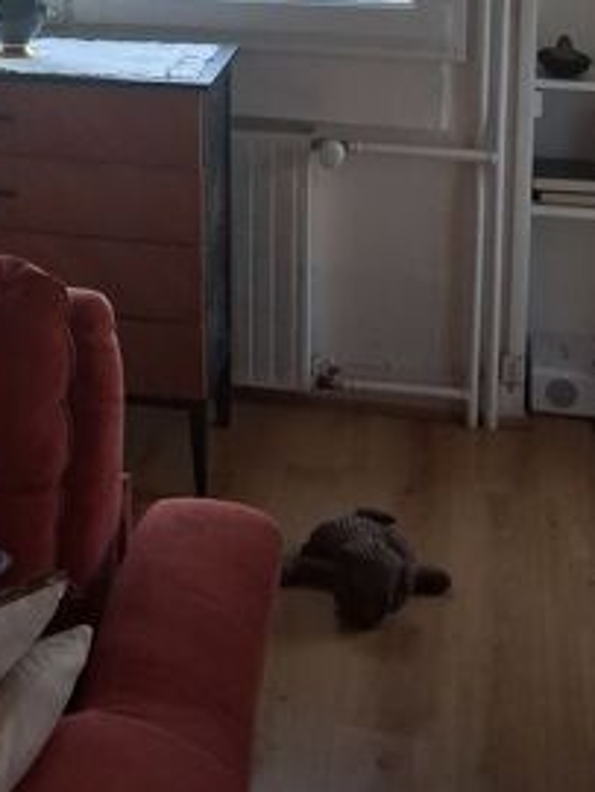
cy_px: -70
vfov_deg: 27.7
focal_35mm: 64
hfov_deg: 22.4
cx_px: 53
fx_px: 1464
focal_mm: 4
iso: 400
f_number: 1.8
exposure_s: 1/100
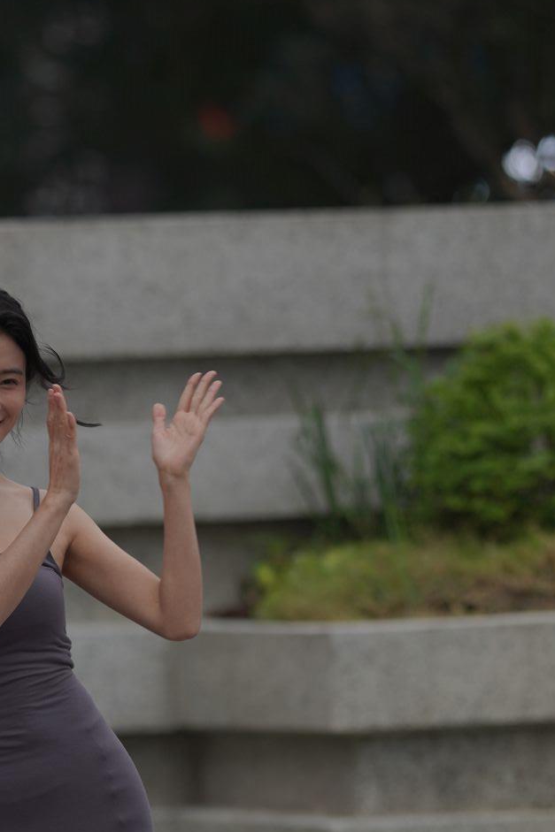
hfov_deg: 3.4
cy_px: 717
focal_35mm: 402
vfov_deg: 5.1
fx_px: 9299
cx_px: 113
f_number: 2.2
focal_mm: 135
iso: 100
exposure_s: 1/400
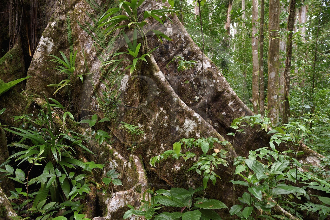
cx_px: 165
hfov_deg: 60.3
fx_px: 284
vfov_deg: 42.3
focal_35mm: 31
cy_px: 110
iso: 800
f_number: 7.1
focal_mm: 31
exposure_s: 1/30
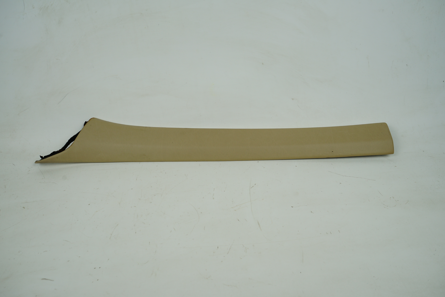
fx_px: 371
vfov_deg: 43.6
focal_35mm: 30
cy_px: 148
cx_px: 222
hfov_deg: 61.9
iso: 200
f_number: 8
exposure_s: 1/200
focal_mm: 30
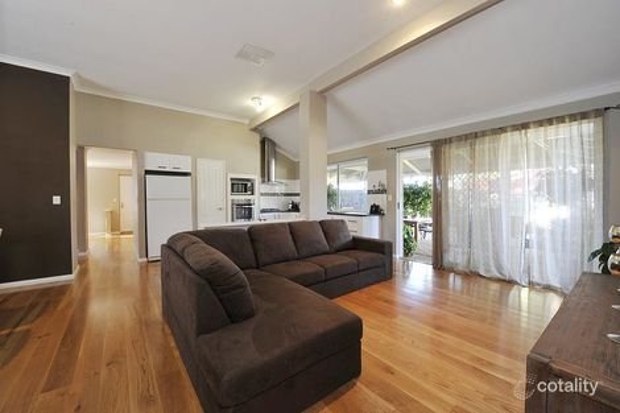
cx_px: 310
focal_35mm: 14
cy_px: 206
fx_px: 241
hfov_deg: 104.3
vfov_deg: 81.2
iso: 200
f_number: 16
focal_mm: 14
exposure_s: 1
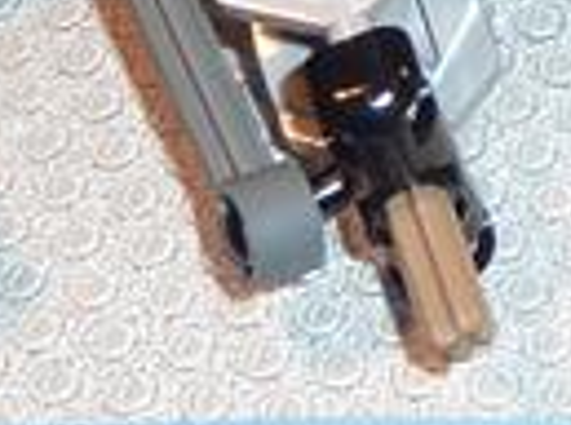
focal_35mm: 231
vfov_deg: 6.1
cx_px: 1297
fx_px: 3800
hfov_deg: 8.0
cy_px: -660
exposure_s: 1/30
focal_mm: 4.7
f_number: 3.4
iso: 100
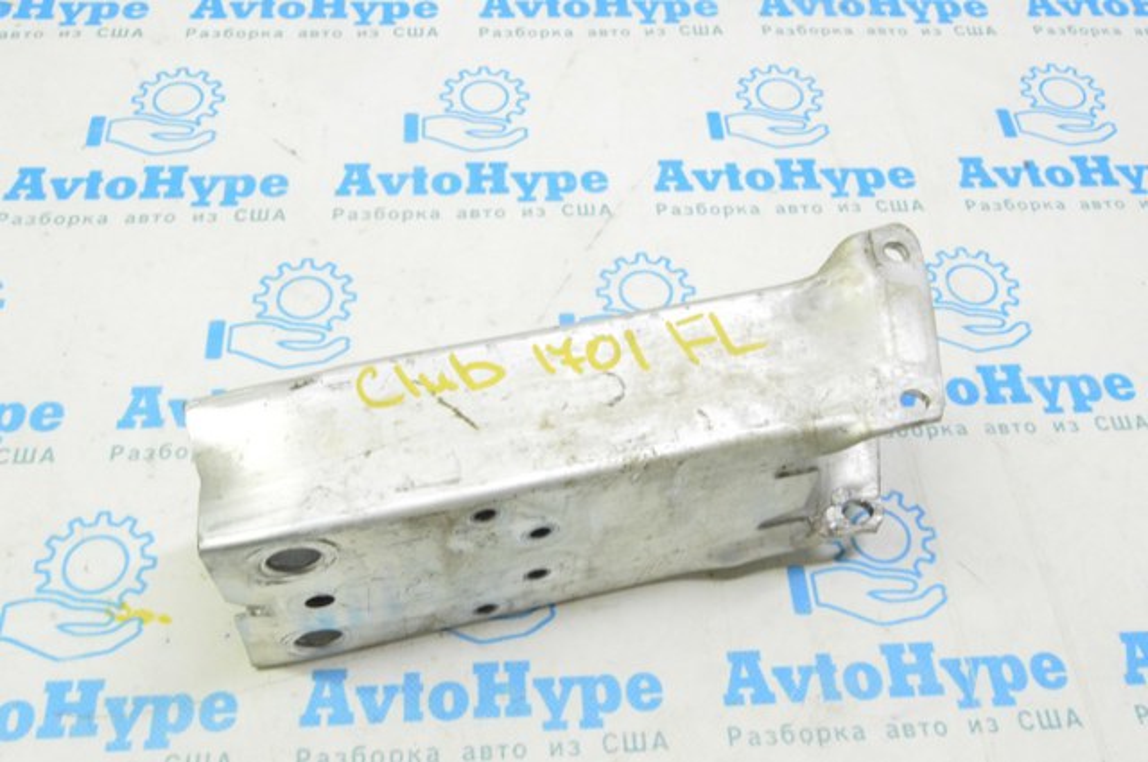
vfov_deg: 36.8
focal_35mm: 36
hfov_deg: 53.2
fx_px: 1147
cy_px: 381
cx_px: 574
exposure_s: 1/20
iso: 6400
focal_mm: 24
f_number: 20
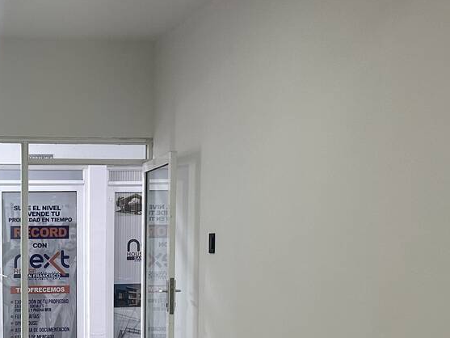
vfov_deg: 23.1
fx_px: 806
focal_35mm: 62
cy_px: 303
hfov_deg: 29.2
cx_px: 4
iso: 200
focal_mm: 6.86
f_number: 1.78
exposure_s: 1/120
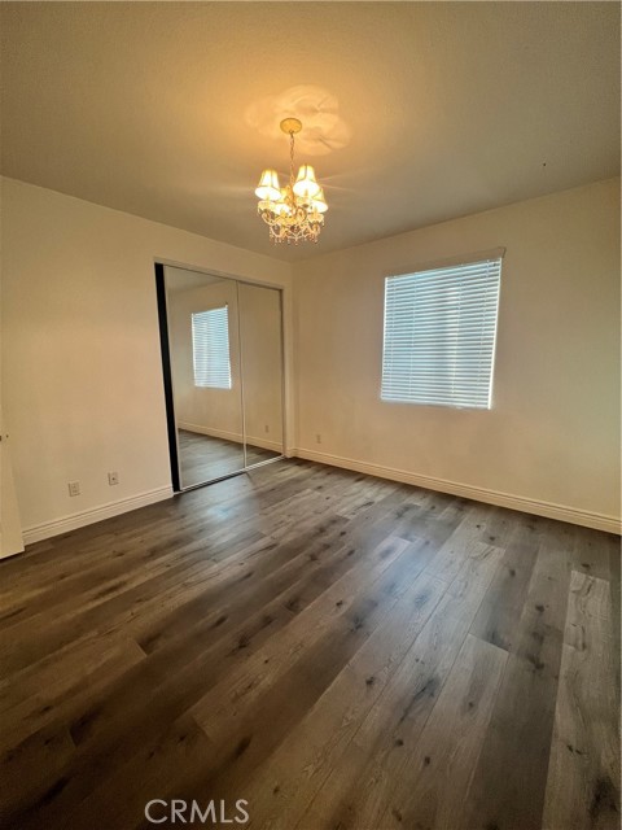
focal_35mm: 13
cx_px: 311
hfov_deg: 89.9
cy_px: 415
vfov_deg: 106.2
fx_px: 311
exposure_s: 1/60
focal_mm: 1.57
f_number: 1.8
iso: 250
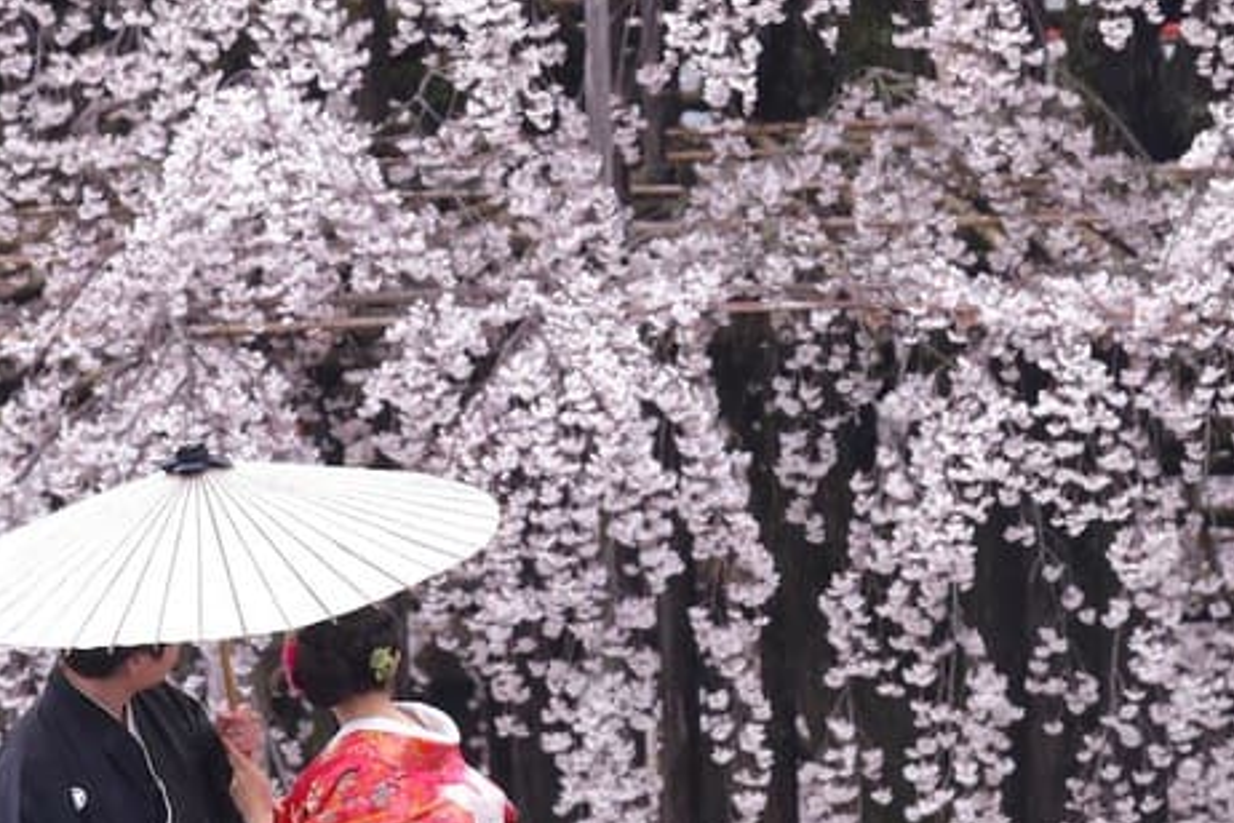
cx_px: 593
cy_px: -15
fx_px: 21388
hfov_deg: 3.3
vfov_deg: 2.2
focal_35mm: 624
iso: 2000
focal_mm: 200
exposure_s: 1/200
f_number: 9
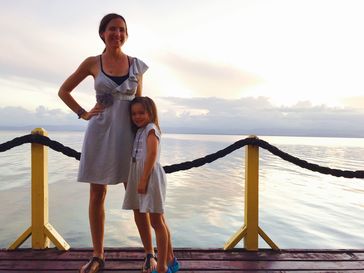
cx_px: 182
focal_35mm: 29
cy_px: 136
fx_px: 305
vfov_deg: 48.2
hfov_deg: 61.7
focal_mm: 4.15
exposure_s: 1/120
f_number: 2.2
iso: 40
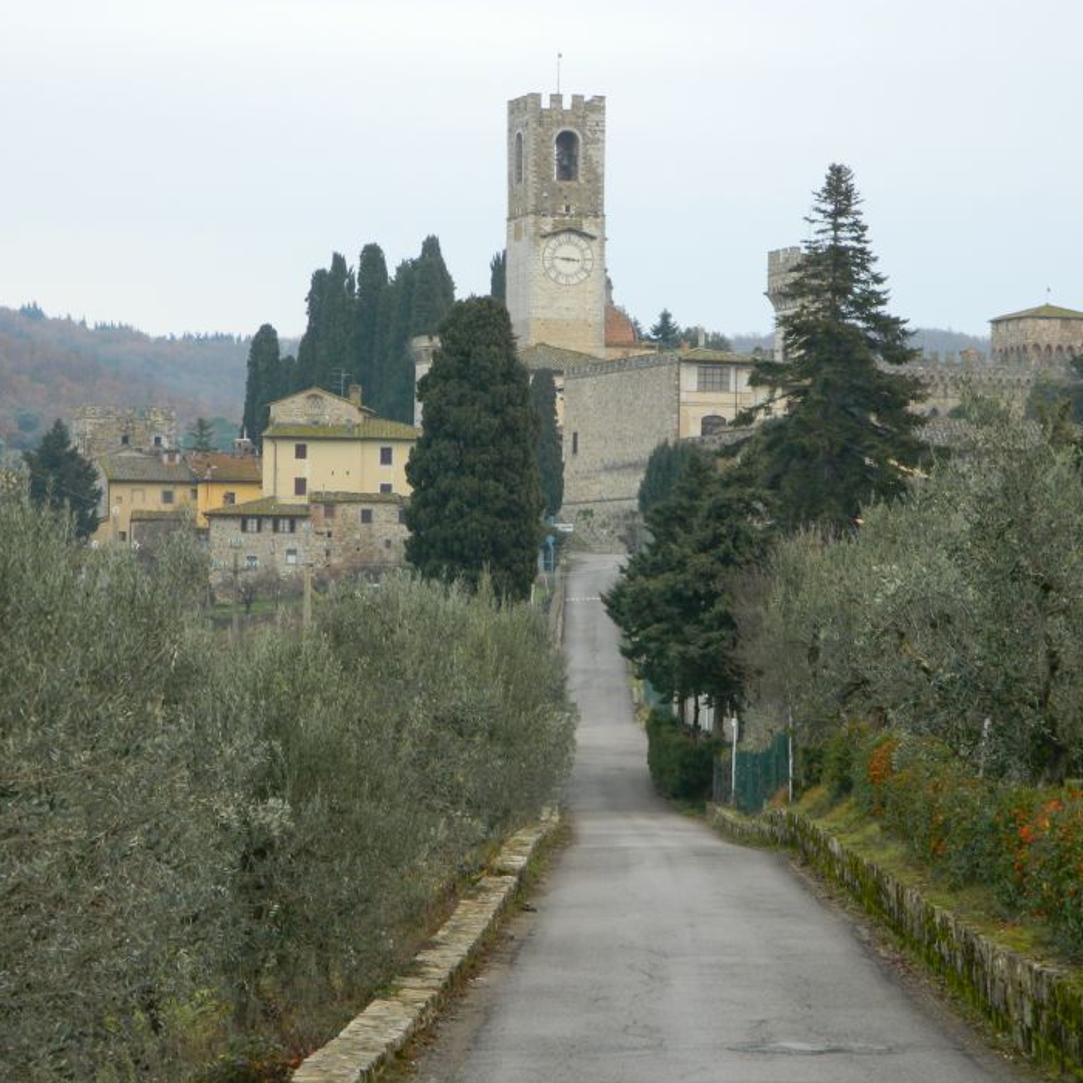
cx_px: 524
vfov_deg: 11.4
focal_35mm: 153
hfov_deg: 11.4
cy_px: 543
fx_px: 5416
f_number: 4.7
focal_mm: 23.2
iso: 100
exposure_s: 1/60
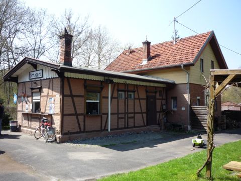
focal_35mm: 32
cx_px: 120
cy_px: 90
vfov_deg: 44.2
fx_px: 223
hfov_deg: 56.8
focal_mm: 5.2
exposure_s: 1/250
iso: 100
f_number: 4
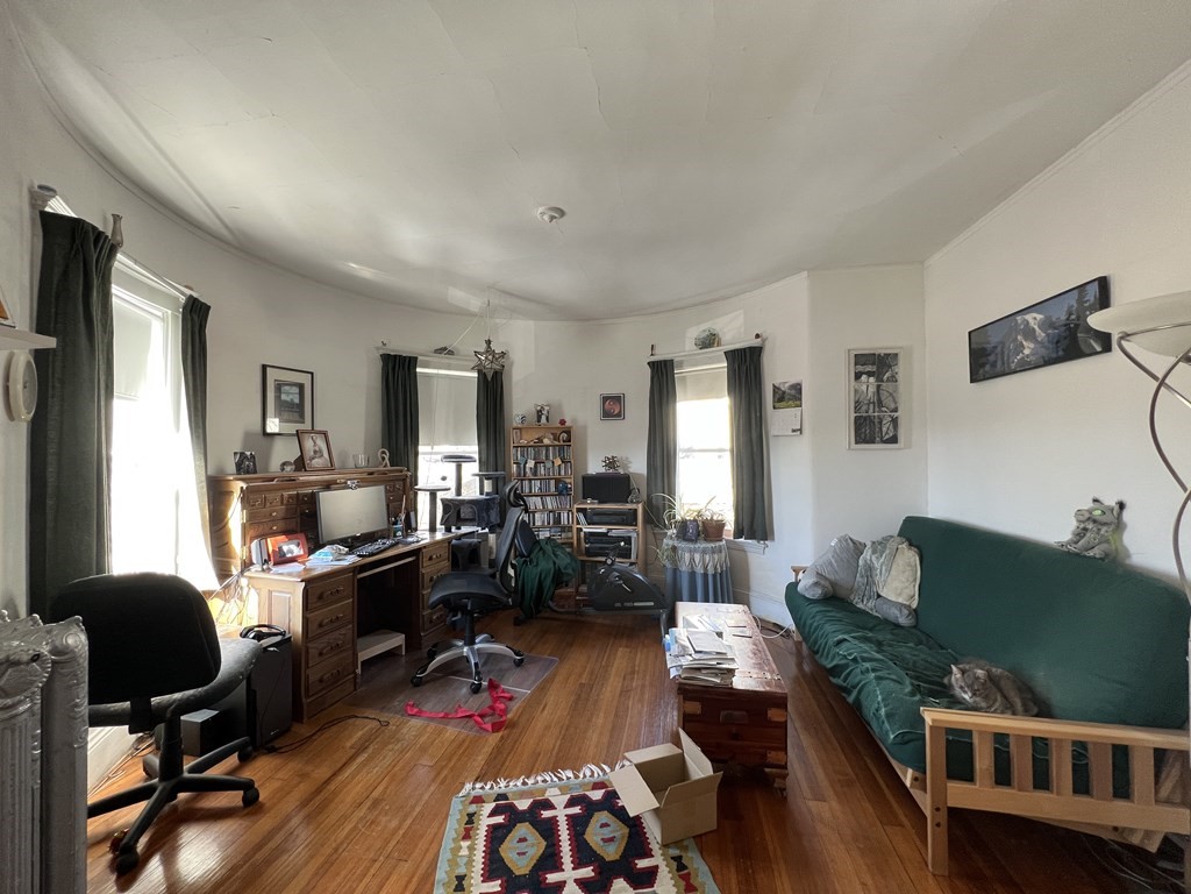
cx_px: 596
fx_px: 447
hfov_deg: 106.2
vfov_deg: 89.9
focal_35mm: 13
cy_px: 447
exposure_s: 1/60
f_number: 1.8
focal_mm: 1.57
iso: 125
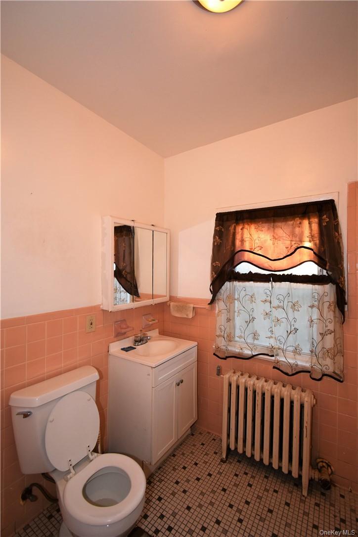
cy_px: 268
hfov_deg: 77.3
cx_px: 179
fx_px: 224
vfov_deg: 100.4
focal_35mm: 15
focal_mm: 10
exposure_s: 1/60
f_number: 4.5
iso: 500
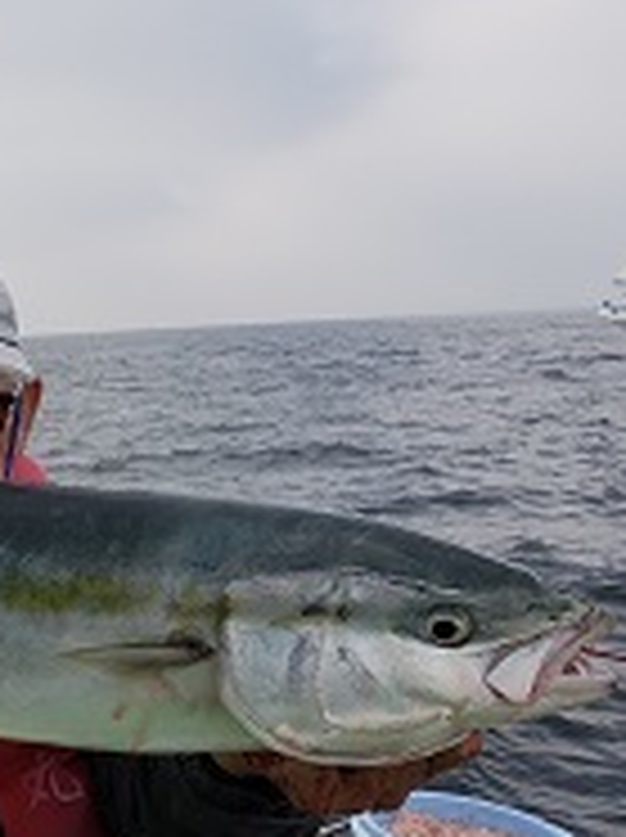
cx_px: -72
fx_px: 1184
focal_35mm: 49
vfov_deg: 38.8
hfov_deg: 27.0
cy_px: 508
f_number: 2.4
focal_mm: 4.3
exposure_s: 1/1330
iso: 50
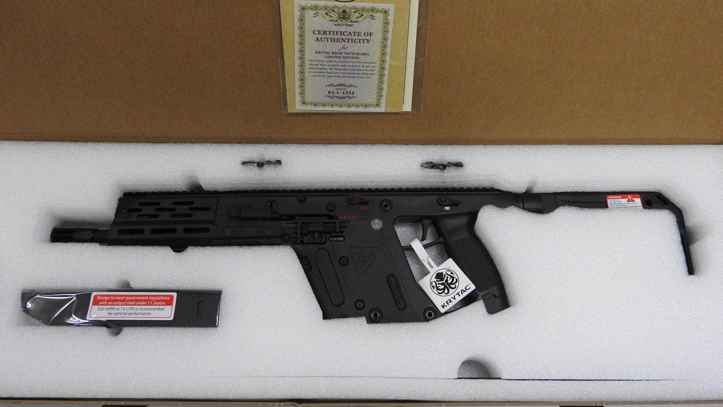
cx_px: 360
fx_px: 594
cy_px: 140
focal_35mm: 31
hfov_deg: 62.6
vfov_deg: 37.4
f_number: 3.5
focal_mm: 5
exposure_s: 1/60
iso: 400
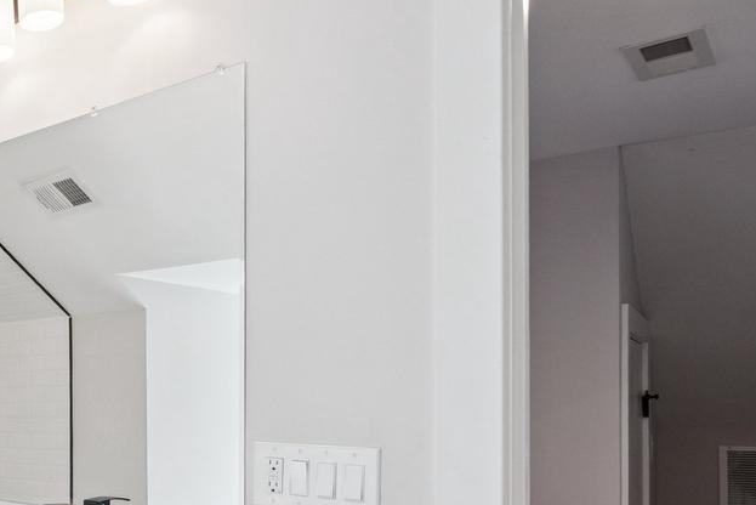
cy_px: 418
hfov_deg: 40.4
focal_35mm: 37
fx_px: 777
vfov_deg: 34.6
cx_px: -100
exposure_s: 1/125
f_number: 7.1
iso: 1000
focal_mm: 16
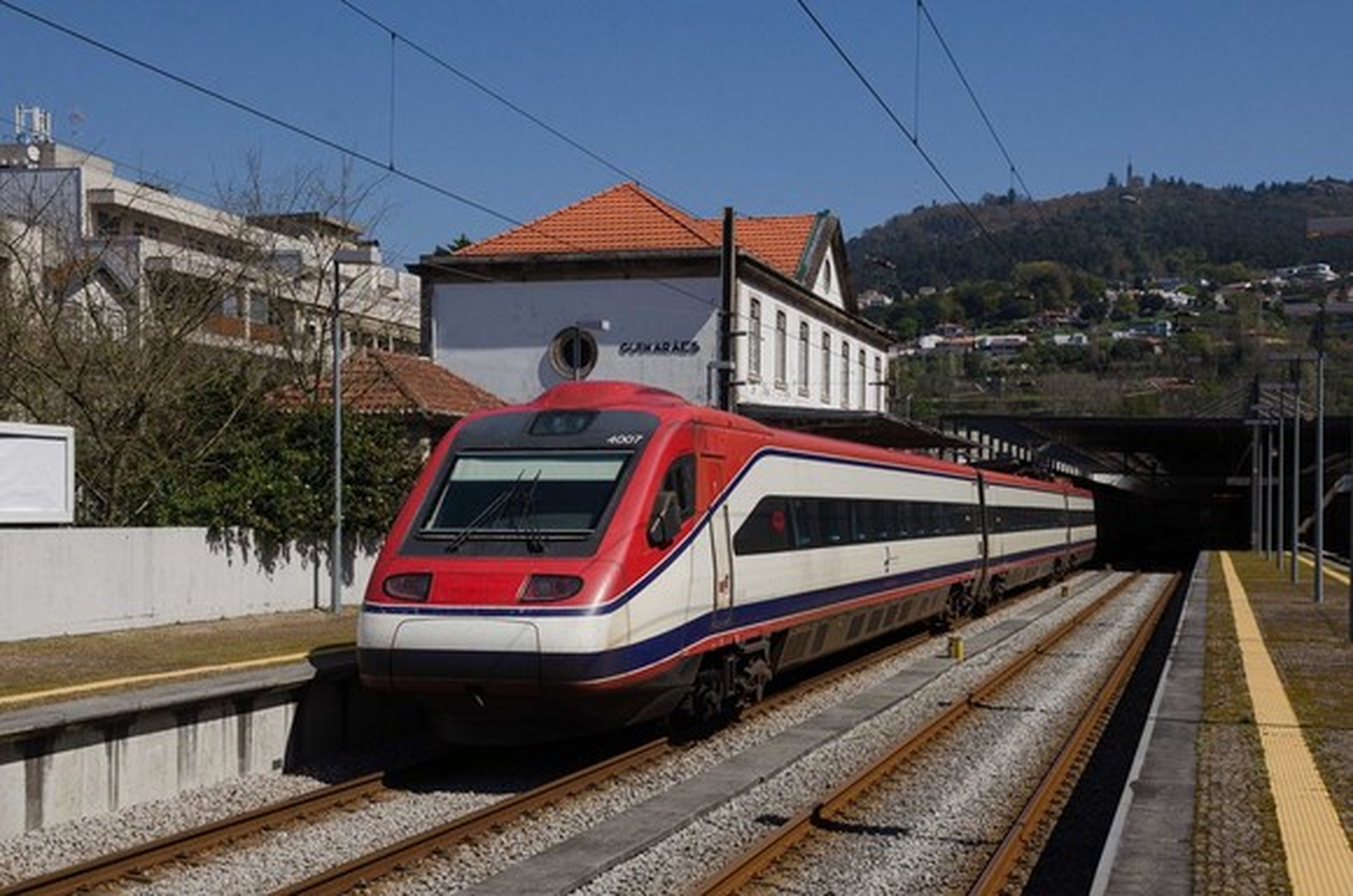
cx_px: 676
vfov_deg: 29.7
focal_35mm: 45
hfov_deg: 43.7
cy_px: 448
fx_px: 1688
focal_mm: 30
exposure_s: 1/500
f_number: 10
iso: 160
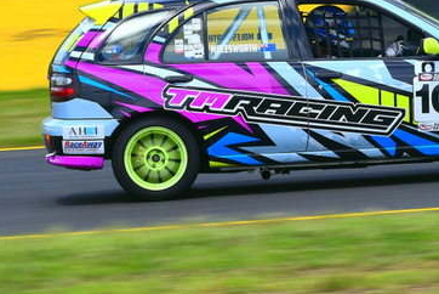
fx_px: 9702
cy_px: -10
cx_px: 403
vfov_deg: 1.7
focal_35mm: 795
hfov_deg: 2.6
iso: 200
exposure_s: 1/320
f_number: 13
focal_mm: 240
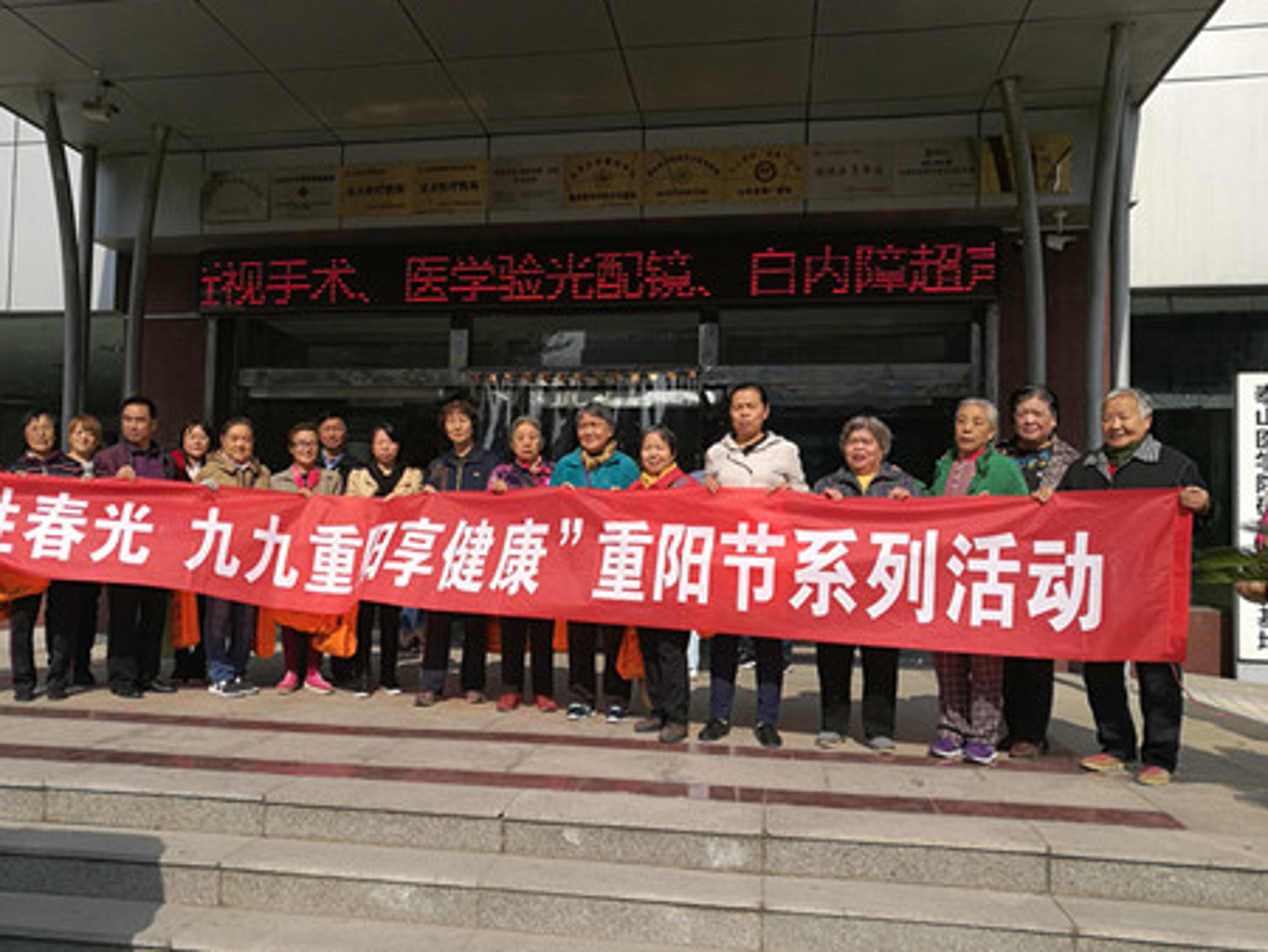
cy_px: 508
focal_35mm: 30
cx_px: 566
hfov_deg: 59.8
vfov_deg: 46.8
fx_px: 1100
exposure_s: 1/1157
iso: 50
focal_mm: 4.5
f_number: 2.2
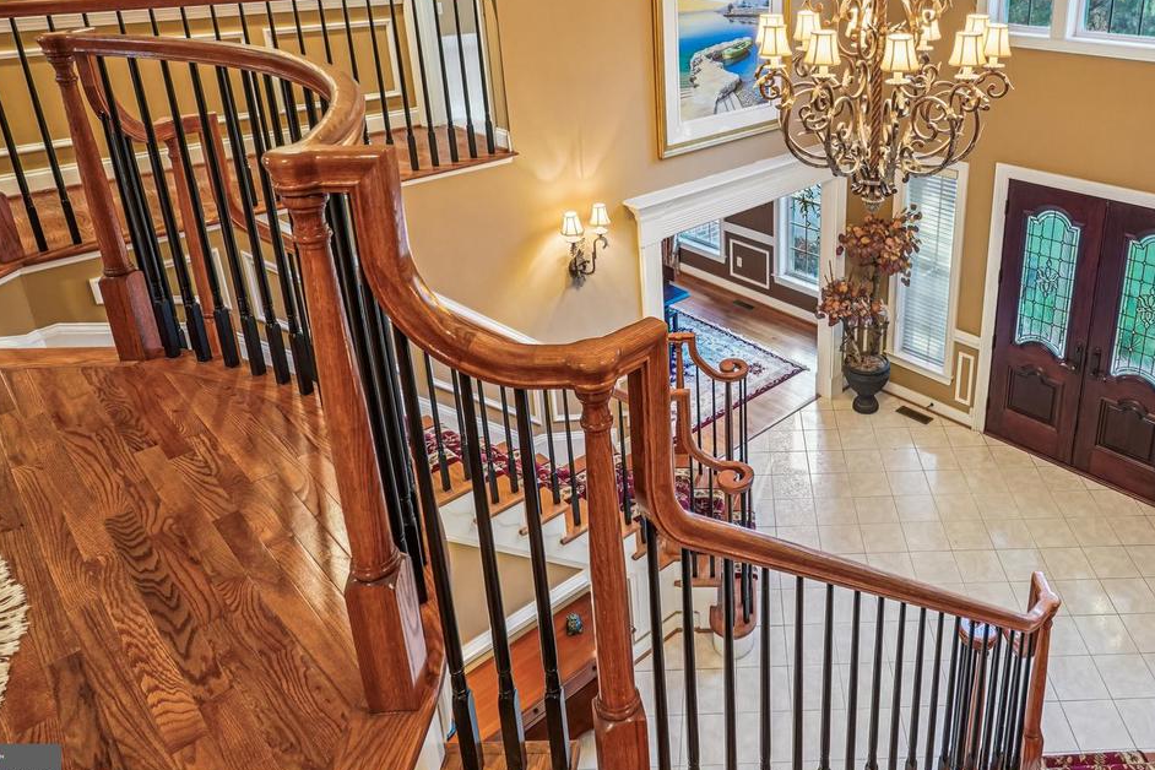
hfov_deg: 67.8
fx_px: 834
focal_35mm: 26
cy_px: 218
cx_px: 753
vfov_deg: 48.1
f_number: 8
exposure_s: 1/6
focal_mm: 17
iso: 640
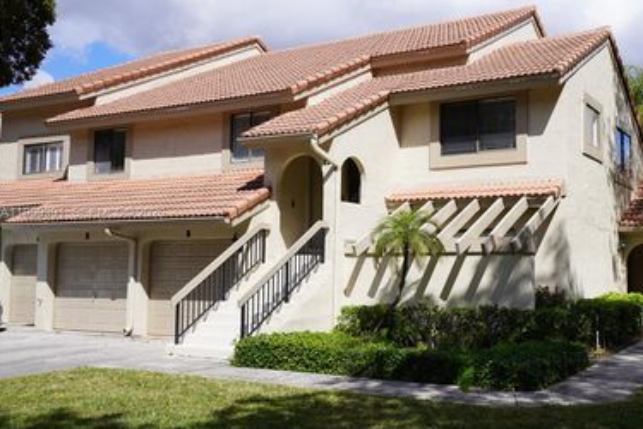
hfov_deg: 47.7
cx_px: 427
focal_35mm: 40
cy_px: 214
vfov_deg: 33.4
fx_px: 714
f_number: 5
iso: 100
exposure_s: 1/800
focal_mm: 20
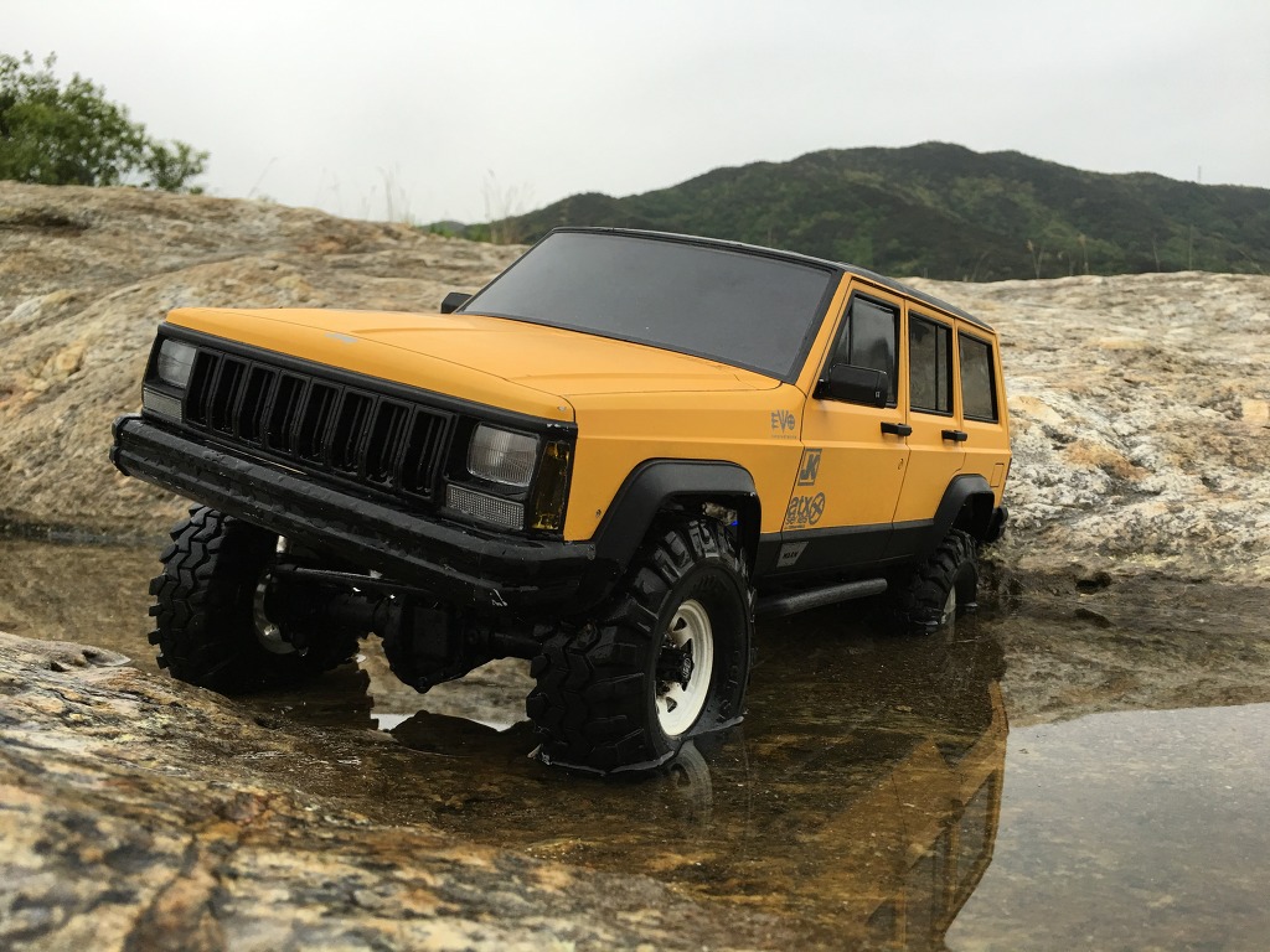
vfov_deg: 48.2
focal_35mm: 29
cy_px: 476
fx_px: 1064
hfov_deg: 61.7
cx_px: 635
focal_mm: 4.15
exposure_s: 1/30
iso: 25
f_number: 2.2
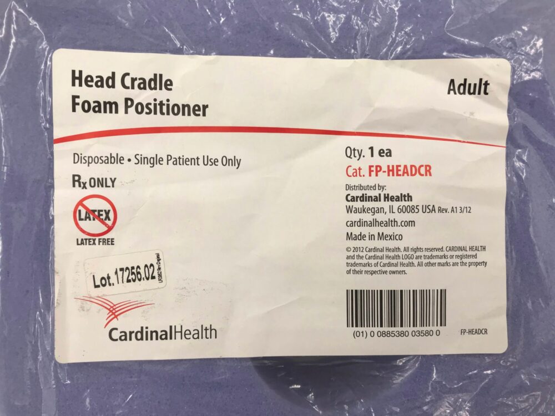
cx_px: 278
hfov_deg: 63.4
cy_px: 208
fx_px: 449
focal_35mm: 28
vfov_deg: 49.7
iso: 32
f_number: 1.8
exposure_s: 1/120
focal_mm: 3.99
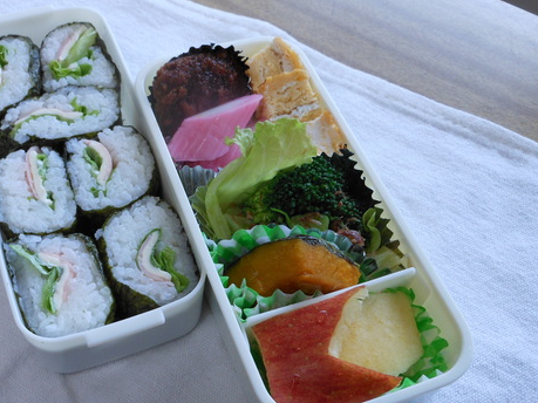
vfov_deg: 31.5
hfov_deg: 41.1
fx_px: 715
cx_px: 230
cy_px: 204
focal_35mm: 46
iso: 125
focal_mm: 5.9
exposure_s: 1/30
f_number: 4
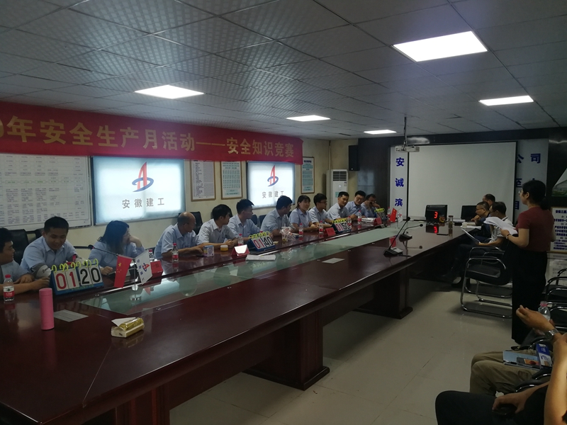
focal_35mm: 27
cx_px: 284
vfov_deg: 51.4
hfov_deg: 65.3
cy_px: 212
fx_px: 442
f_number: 1.8
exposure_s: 1/50
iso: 200
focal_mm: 3.95
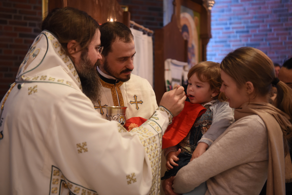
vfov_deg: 27.0
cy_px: 98
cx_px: 146
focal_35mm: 50
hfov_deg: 39.6
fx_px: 406
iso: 2000
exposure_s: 1/50
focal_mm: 50
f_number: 2.8
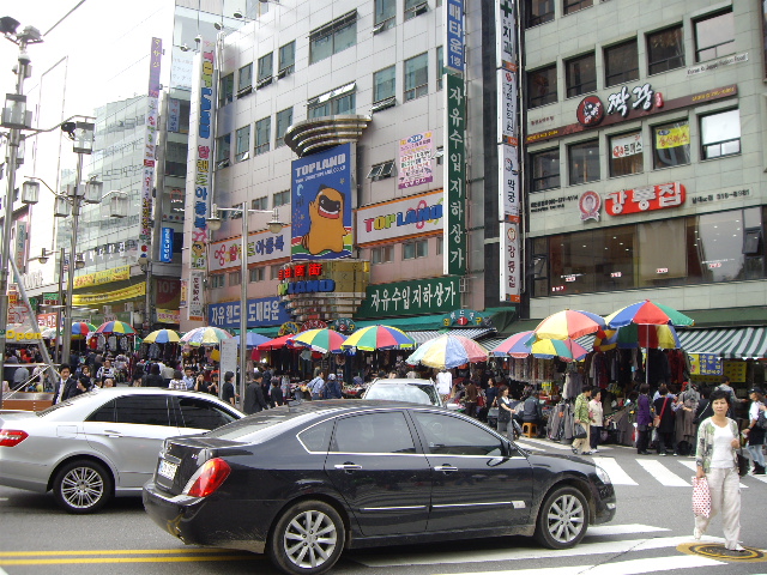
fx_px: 842
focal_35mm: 38
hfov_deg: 49.0
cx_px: 384
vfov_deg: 37.7
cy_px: 288
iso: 50
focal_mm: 6.2
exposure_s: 1/160
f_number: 2.7
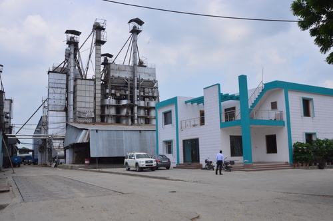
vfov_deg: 39.9
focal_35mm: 33
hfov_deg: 57.3
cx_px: 166
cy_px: 110
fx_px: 305
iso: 400
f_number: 22
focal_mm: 22
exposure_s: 1/160
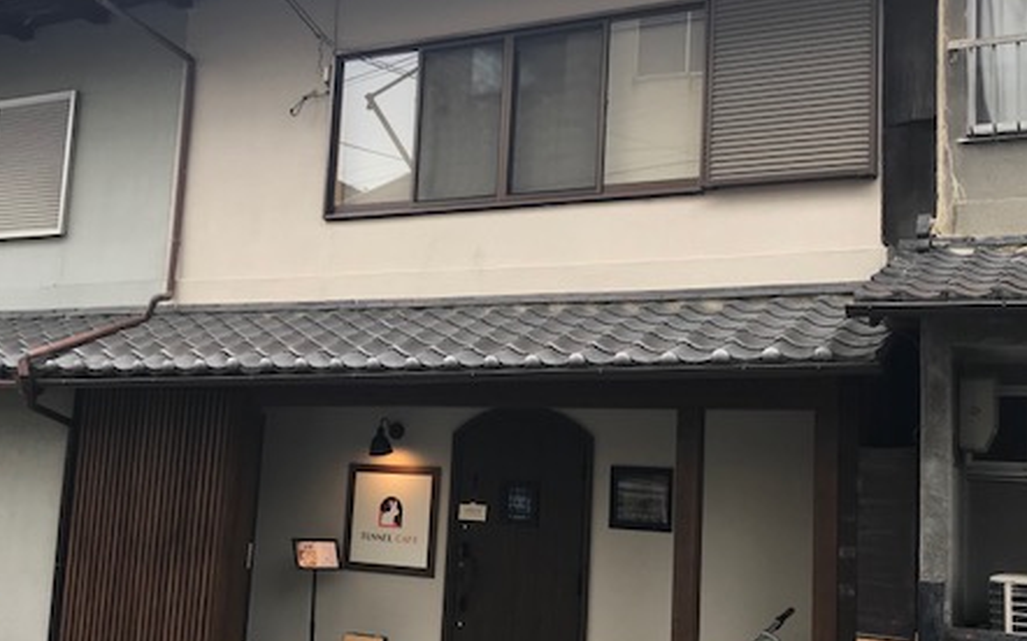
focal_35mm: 43
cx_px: 483
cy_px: 332
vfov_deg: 29.8
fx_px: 1203
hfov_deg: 46.2
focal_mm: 3.99
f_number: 1.8
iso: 20
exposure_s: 1/190
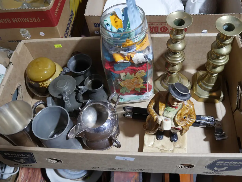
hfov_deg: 51.3
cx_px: 121
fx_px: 252
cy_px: 91
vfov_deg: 39.7
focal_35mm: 36
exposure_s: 1/60
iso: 640
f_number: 4
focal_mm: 18
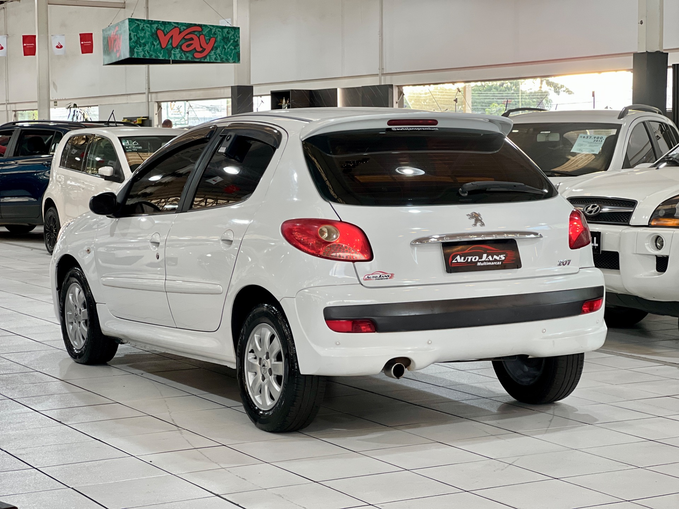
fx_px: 1510
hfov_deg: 25.3
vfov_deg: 19.1
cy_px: 254
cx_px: 340
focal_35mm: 77
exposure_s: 1/40
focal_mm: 9
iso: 160
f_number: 2.8
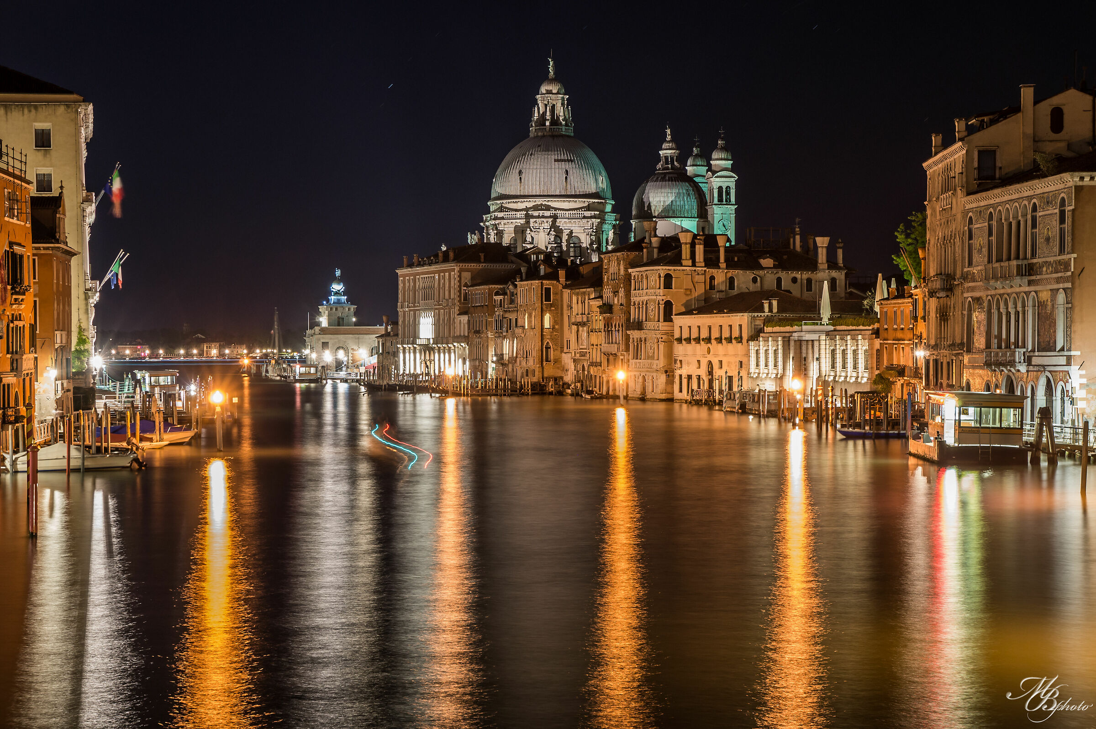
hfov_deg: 27.5
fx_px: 2235
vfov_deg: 18.5
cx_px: 548
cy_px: 364
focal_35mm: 74
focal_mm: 49
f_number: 7.1
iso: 200
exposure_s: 30
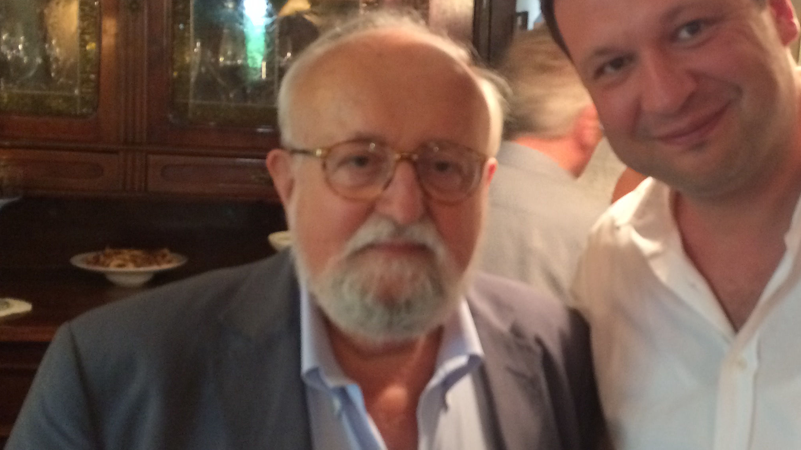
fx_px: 1083
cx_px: 566
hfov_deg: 39.8
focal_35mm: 51
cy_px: 219
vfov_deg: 23.5
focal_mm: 4.15
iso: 320
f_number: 2.2
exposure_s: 1/20
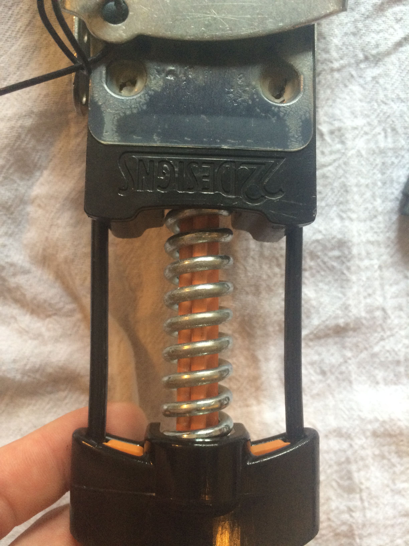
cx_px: 204
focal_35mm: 29
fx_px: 457
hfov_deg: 48.2
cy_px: 273
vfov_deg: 61.7
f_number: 2.2
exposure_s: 1/30
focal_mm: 4.15
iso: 160
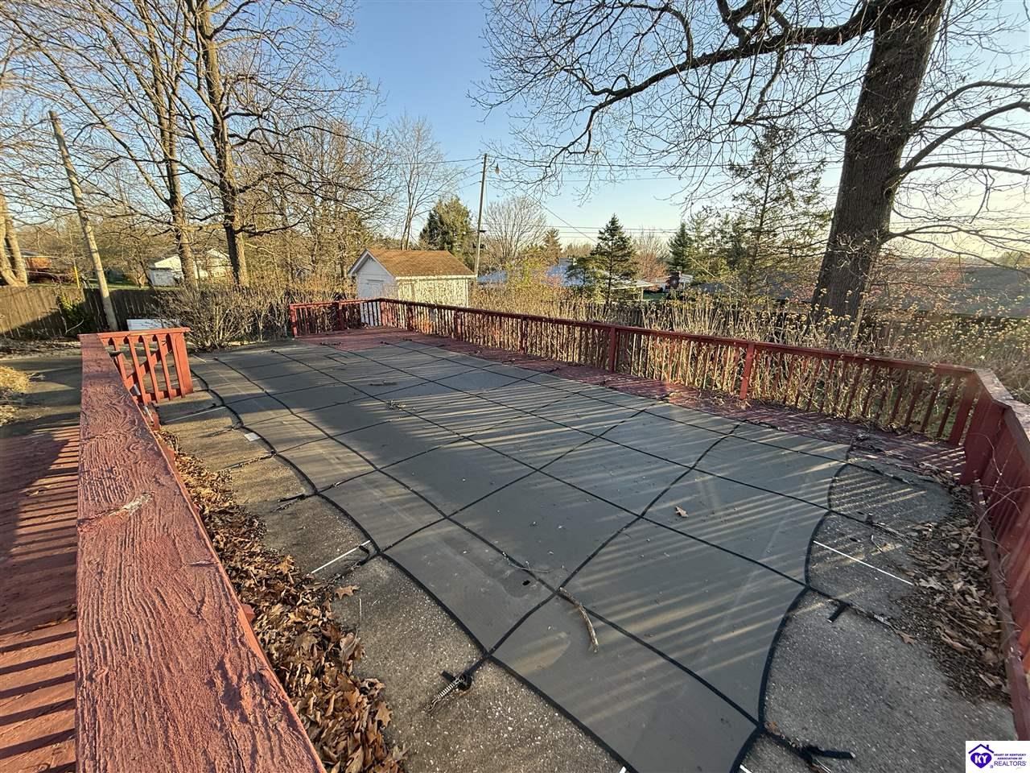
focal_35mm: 14
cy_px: 386
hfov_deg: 102.1
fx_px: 417
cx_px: 515
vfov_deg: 85.7
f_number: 2.2
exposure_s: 1/255
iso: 64
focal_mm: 2.22
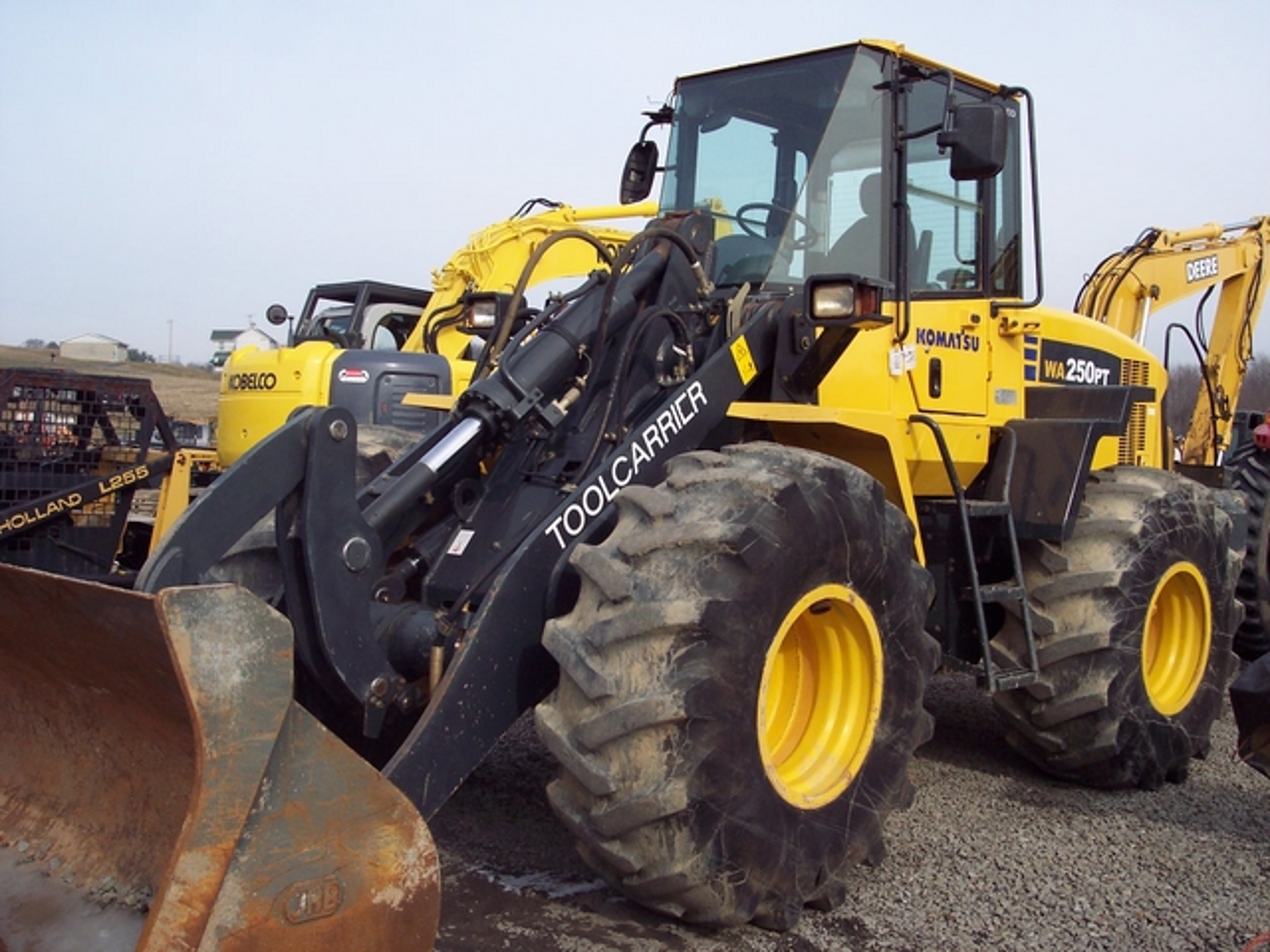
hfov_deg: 49.0
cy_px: 476
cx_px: 635
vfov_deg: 37.7
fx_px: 1394
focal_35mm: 38
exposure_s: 1/500
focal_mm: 8
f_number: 4.8
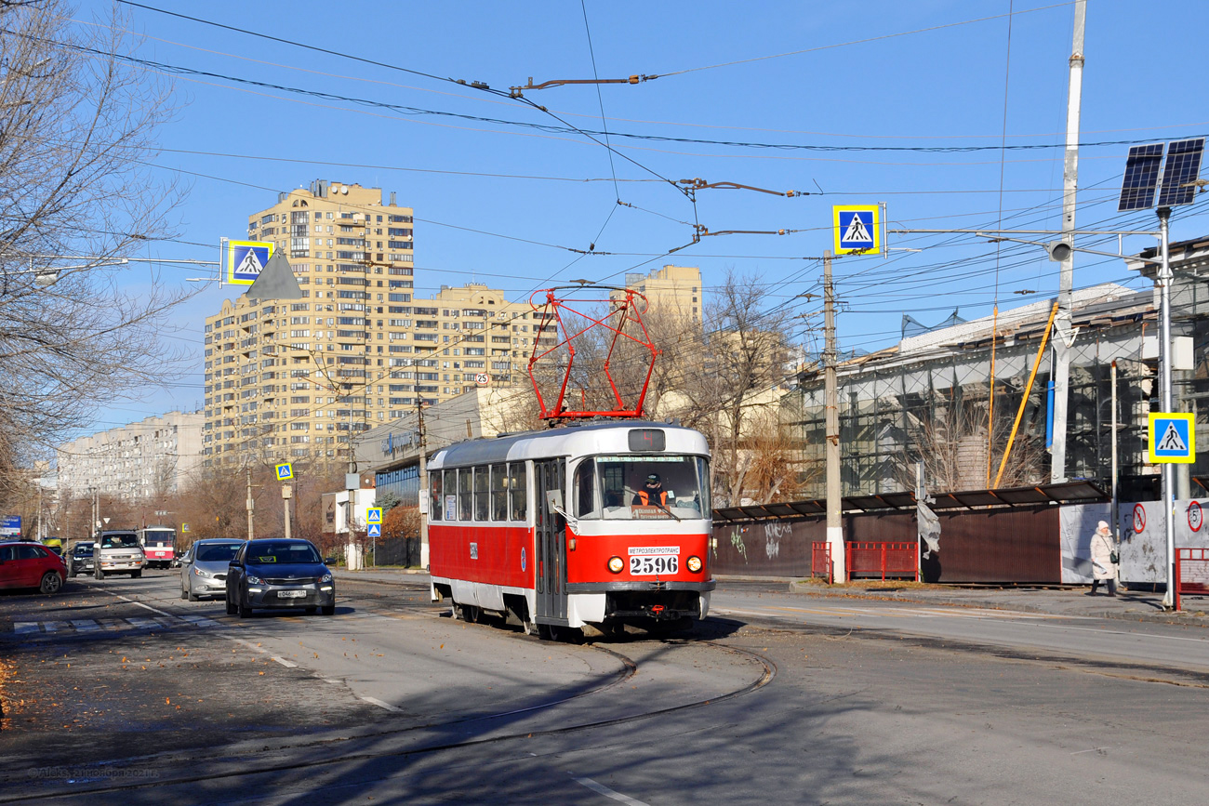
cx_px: 604
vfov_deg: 20.2
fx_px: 2267
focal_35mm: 68
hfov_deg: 29.9
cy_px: 403
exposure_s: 1/640
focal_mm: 45
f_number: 9
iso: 200
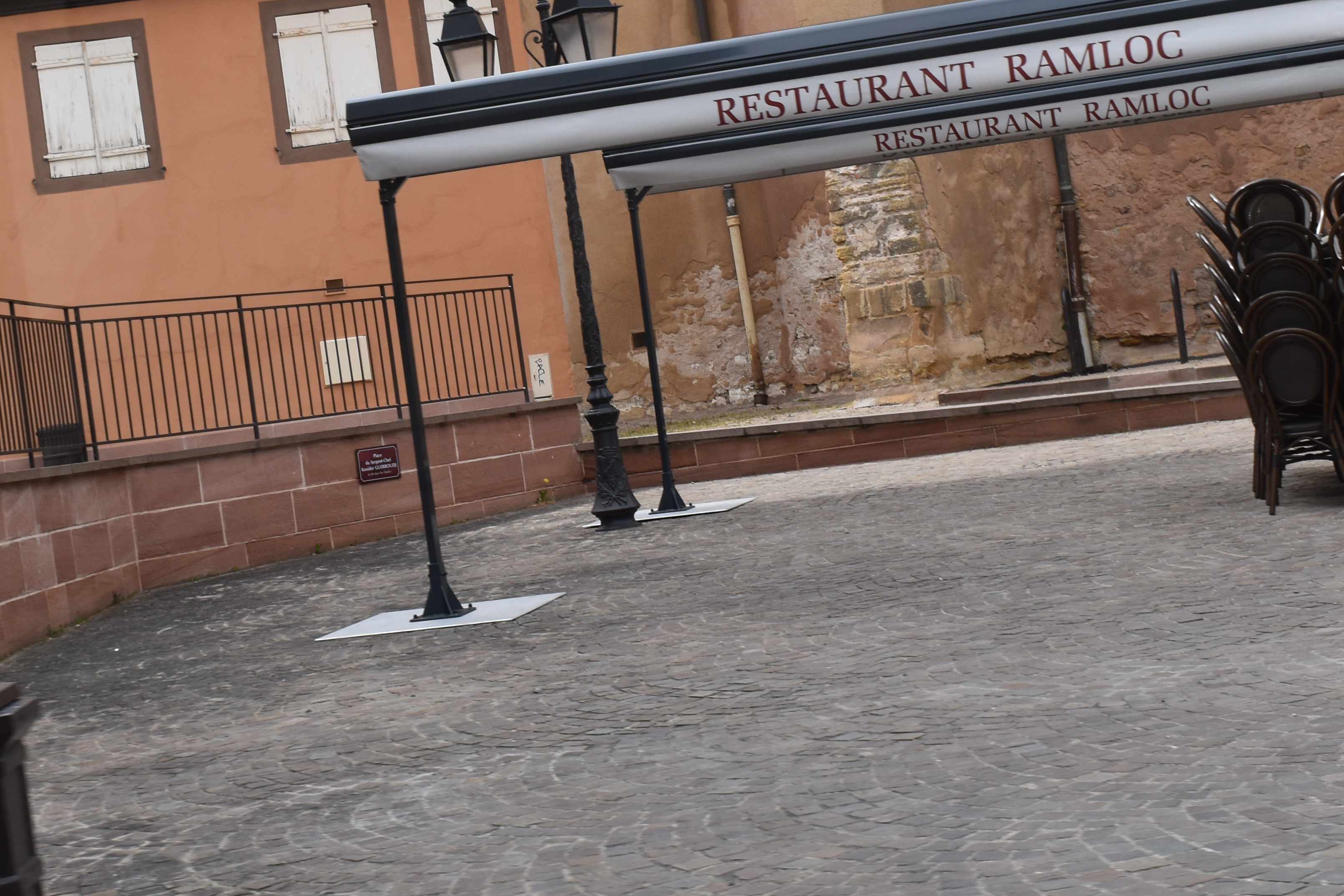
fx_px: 2611
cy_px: 224
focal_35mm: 70
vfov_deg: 19.3
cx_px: 531
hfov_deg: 28.8
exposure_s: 1/250
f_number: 8
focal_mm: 25
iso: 200
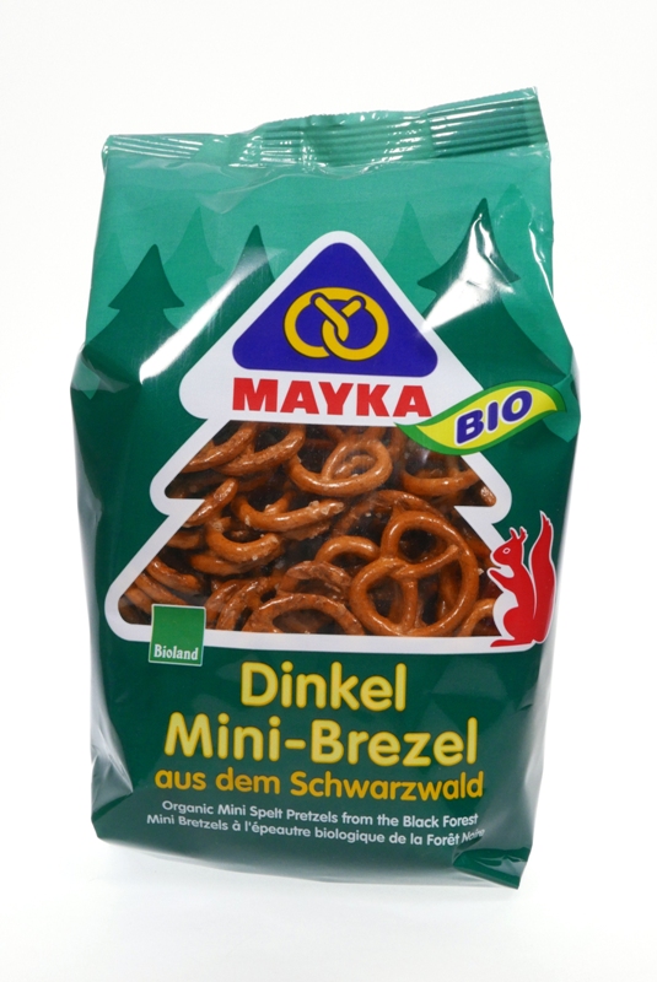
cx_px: 328
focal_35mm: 52
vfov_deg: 38.2
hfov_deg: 26.0
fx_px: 1420
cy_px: 491
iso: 800
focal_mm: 23.6
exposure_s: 1/20
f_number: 16
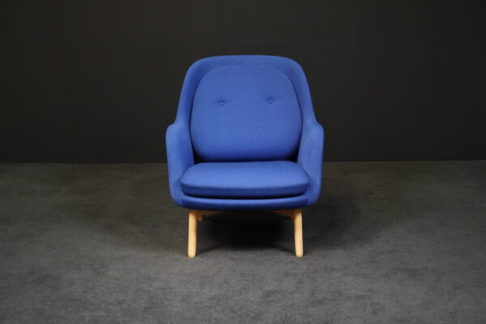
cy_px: 162
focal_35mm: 51
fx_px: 688
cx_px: 243
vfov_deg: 26.5
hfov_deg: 38.9
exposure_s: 1/100
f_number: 7.1
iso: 5000
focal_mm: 51
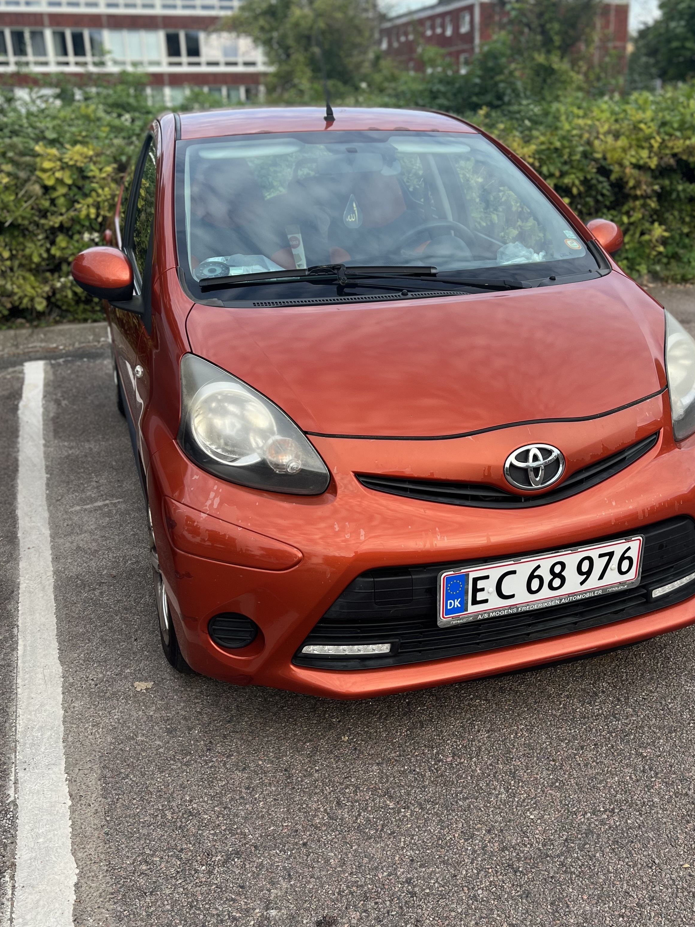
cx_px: 406
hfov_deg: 41.7
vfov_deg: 53.9
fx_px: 910
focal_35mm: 34
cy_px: 438
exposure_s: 1/397
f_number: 1.5
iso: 50
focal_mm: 5.7
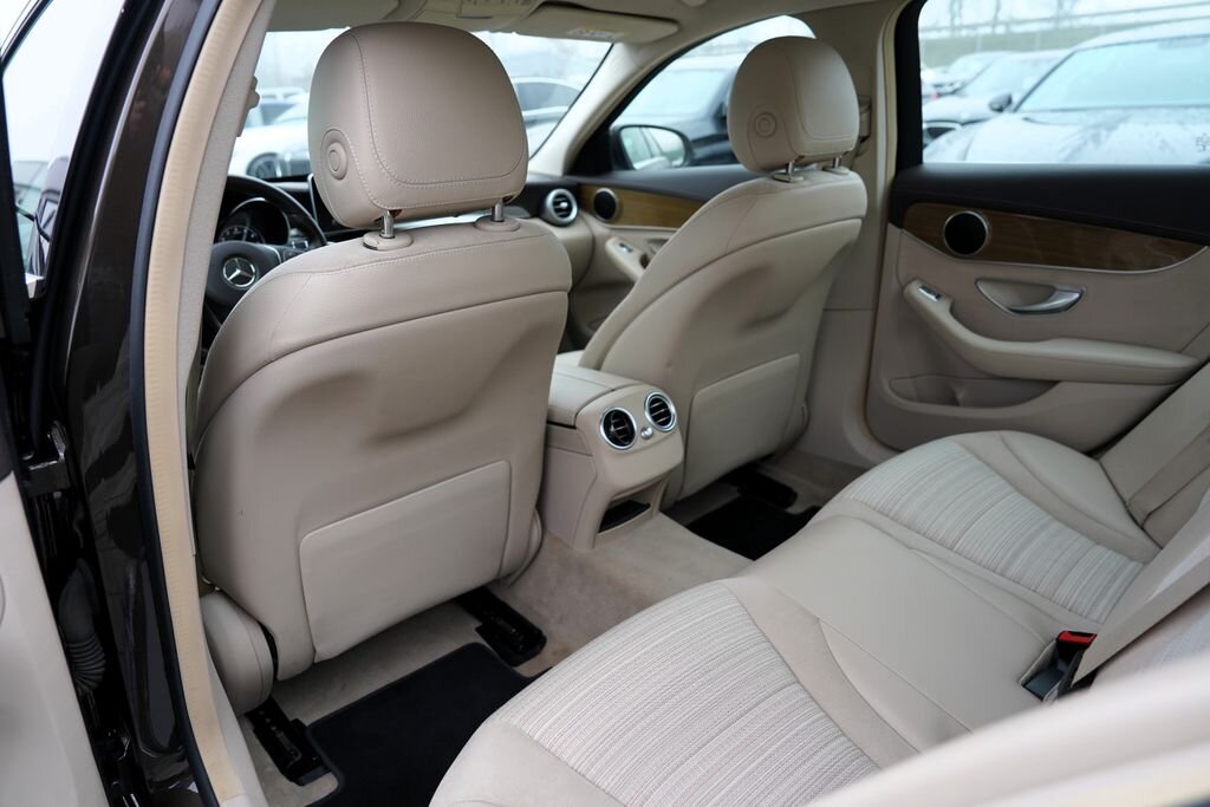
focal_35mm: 24
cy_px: 404
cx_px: 605
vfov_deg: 53.1
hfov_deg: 73.7
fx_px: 807
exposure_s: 1/160
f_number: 4
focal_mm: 24
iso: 500
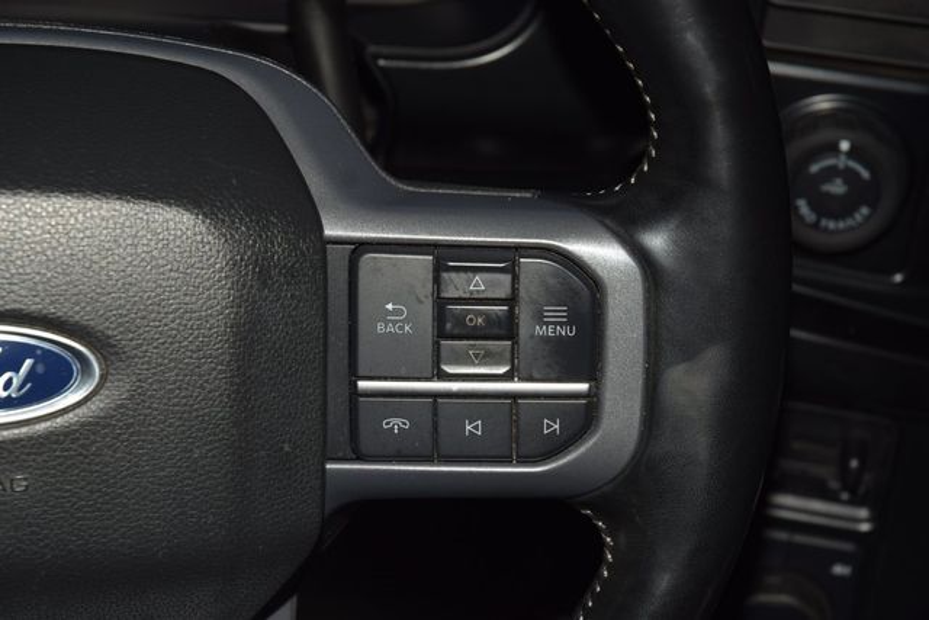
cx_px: 464
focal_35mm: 105
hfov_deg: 19.5
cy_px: 310
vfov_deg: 13.0
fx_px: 2710
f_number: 8
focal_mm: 70
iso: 100
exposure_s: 1/125
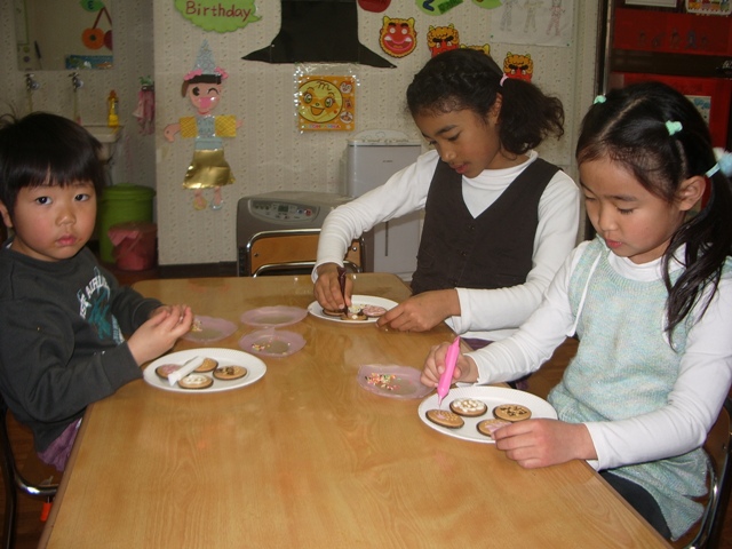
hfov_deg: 52.6
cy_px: 274
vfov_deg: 40.7
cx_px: 366
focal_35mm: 35
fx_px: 740
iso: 50
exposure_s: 1/40
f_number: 2.6
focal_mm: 5.8
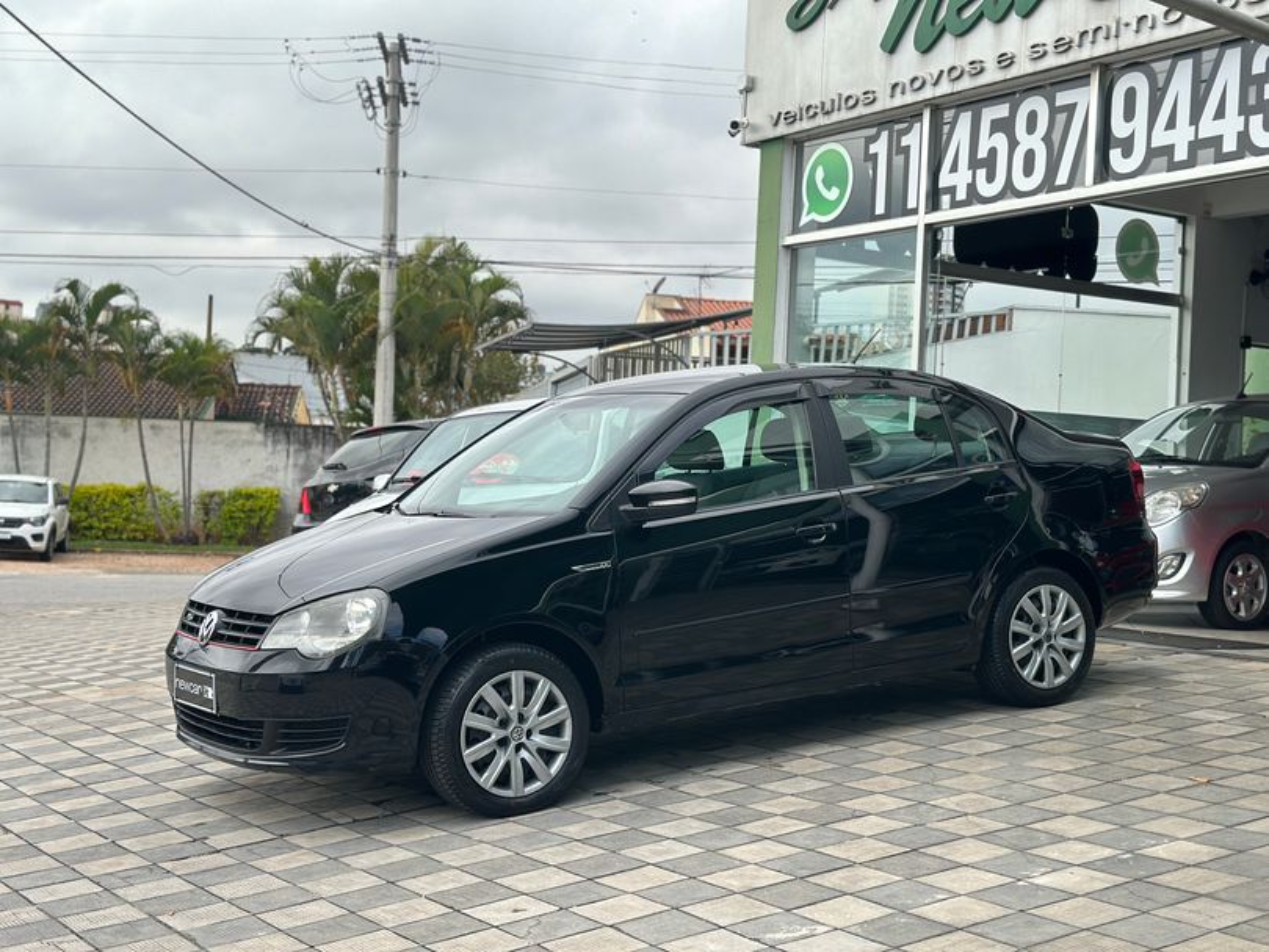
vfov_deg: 30.3
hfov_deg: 39.6
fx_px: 1760
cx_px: 634
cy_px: 476
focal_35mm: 48
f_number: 1.78
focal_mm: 6.86
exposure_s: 1/1242
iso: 80
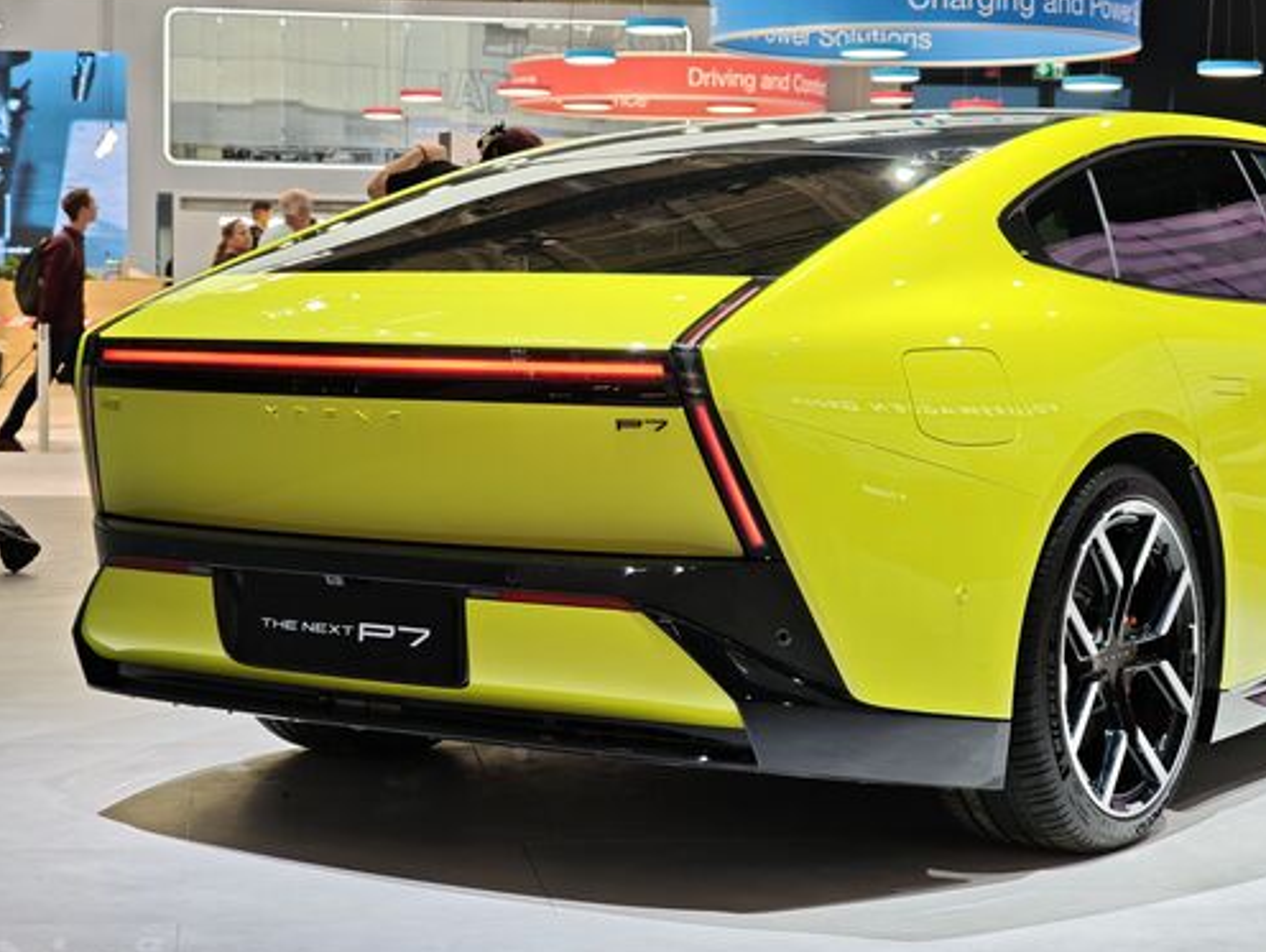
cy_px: 487
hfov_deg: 25.3
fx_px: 2819
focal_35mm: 77
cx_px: 648
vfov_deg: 19.2
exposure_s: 1/100
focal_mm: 11.5
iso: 50
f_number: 1.8
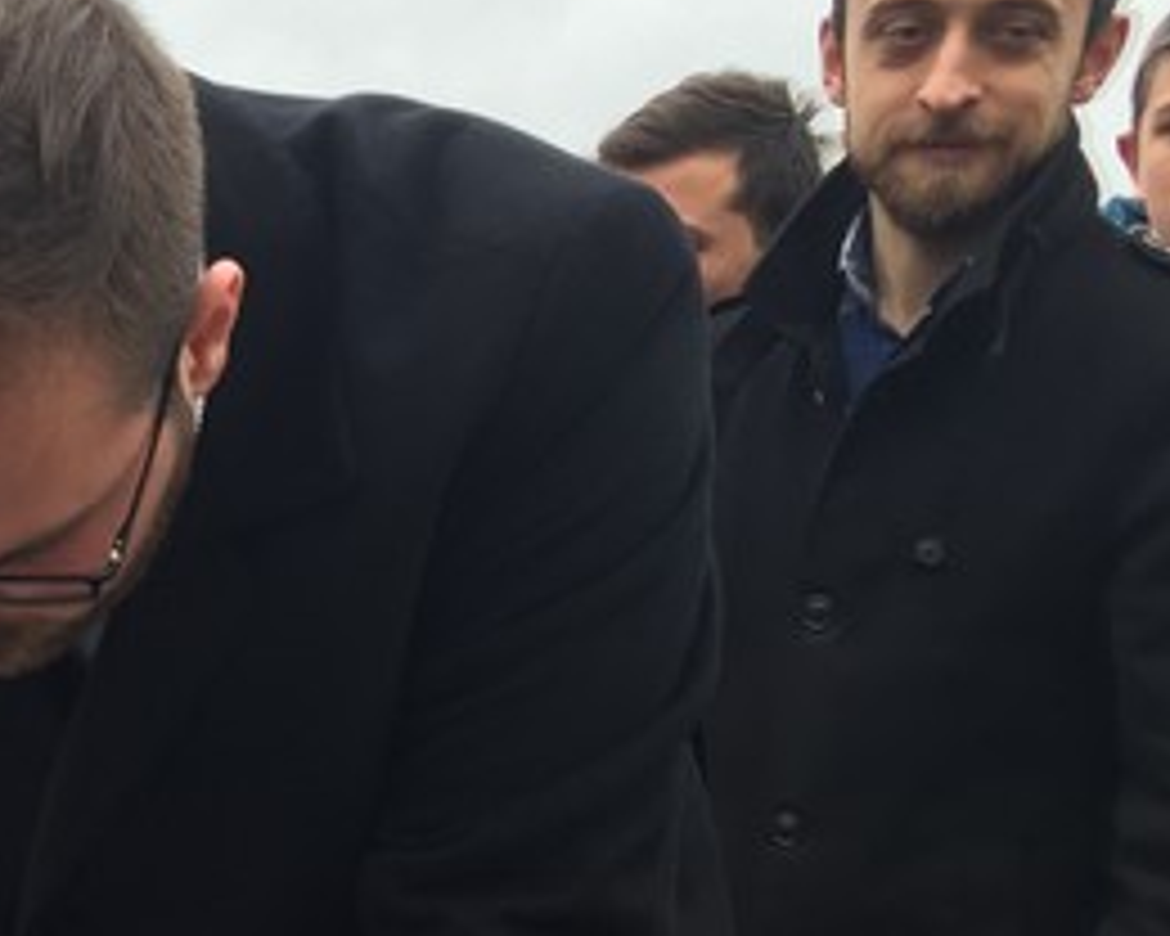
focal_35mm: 73
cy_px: 986
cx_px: -81
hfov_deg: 24.5
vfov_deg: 20.2
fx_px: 2528
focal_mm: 4.15
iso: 32
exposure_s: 1/100
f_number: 2.2
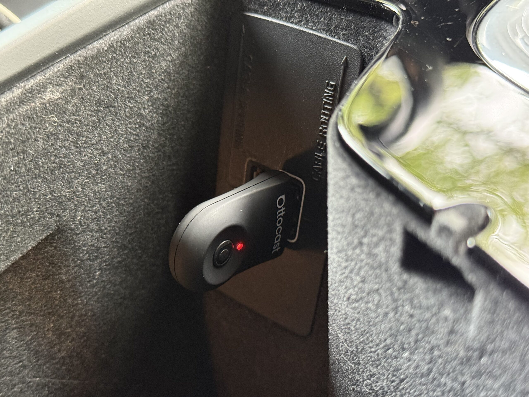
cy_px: 198
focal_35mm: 48
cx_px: 264
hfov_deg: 39.7
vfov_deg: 30.3
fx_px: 734
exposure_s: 1/40
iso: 500
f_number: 1.78
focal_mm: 6.76
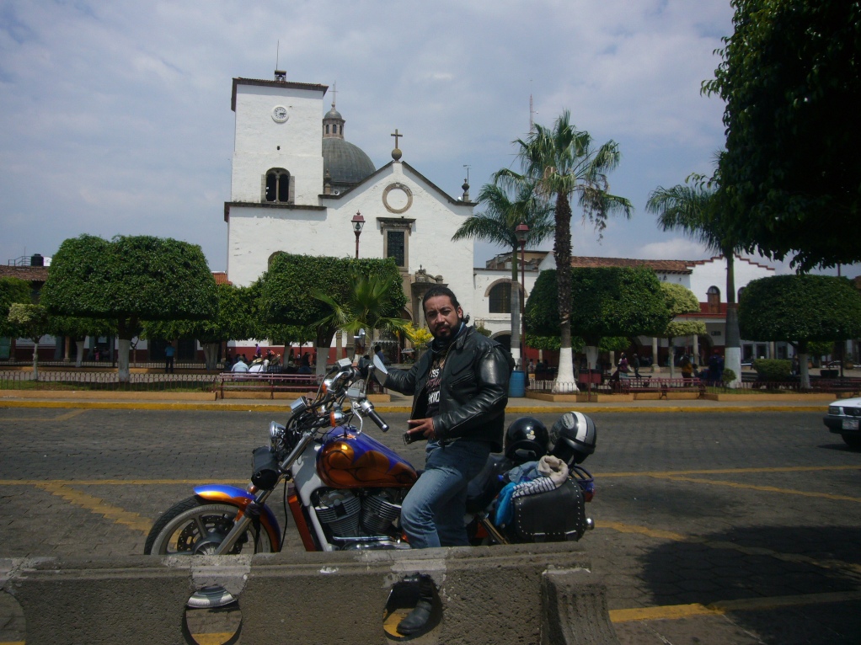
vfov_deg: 49.7
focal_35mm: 28
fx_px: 696
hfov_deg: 63.5
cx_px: 430
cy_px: 322
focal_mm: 4.6
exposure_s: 1/640
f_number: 5.6
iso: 80
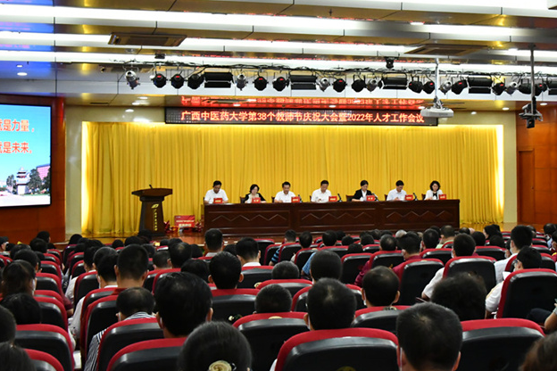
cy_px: 166
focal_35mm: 50
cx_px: 316
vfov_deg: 27.0
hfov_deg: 39.5
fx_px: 774
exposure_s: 1/60
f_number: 5.6
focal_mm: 26
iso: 3200
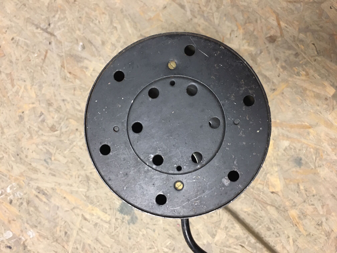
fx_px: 282
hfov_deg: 61.7
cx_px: 168
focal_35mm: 29
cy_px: 126
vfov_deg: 48.2
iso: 200
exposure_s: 1/17
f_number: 2.2
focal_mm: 4.15
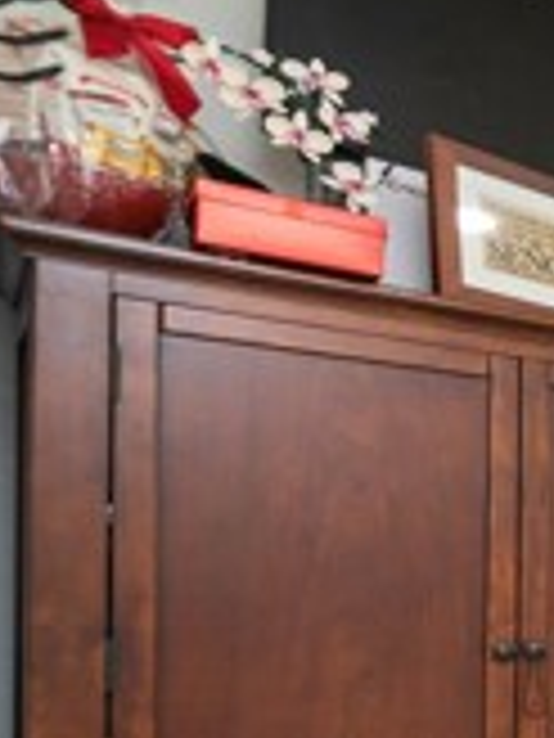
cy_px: 576
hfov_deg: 15.5
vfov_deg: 40.6
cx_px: 1311
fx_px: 960
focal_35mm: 45
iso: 160
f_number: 4
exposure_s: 1/250
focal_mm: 12
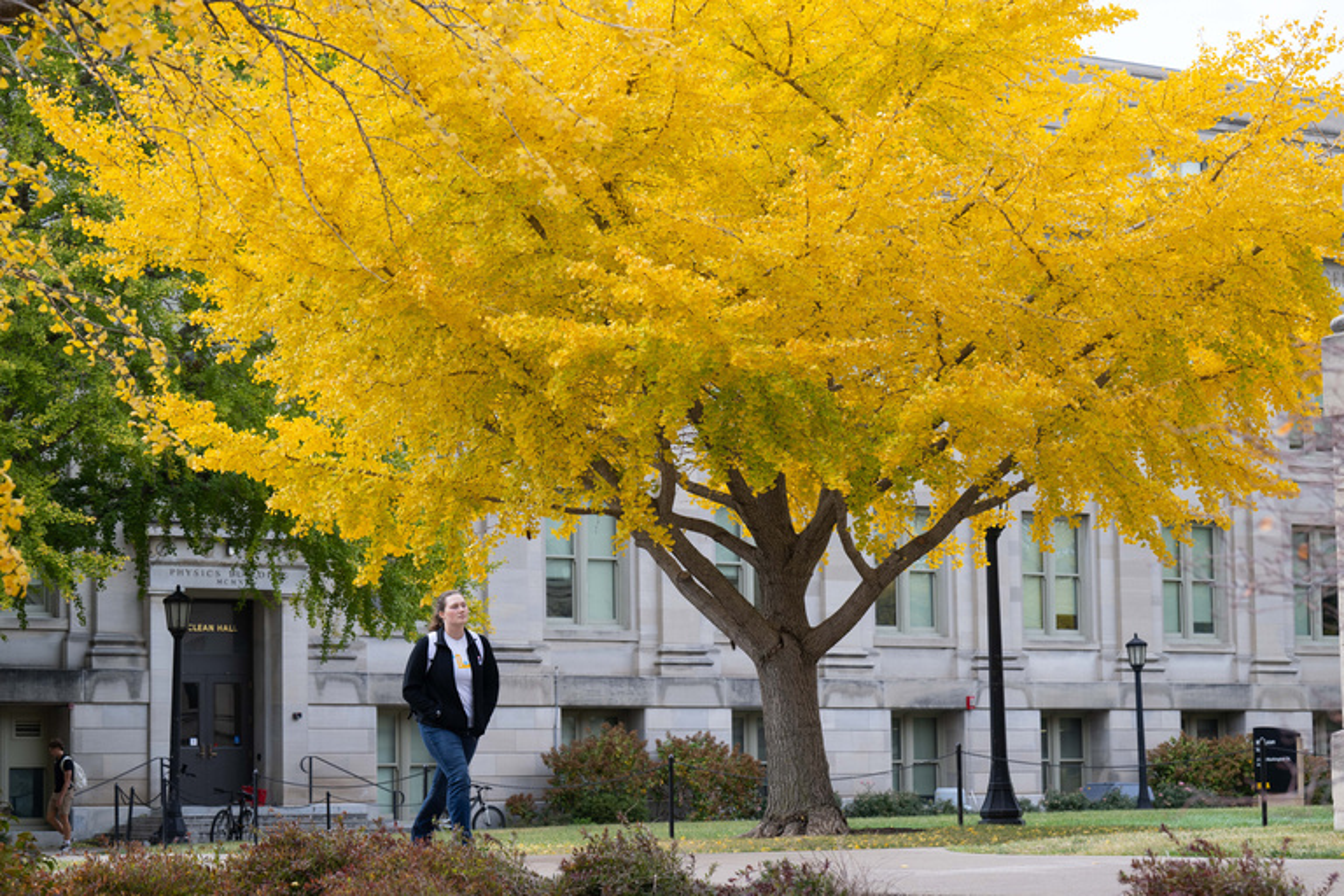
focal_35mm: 91
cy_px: 448
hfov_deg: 22.4
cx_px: 672
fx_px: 3397
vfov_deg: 15.0
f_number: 5.6
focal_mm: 91
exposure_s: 1/200
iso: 250
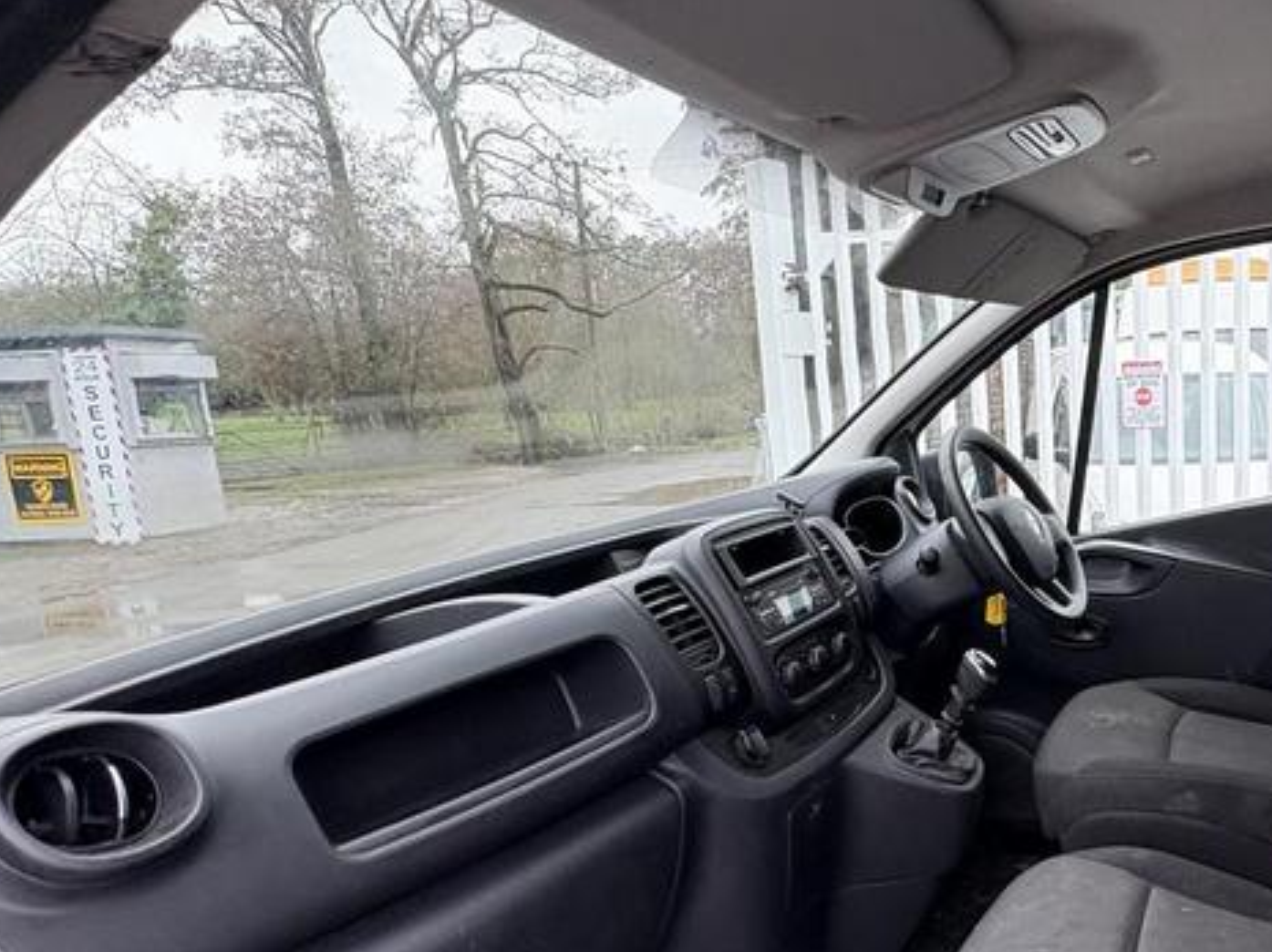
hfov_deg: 59.3
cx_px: 1050
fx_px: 991
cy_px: 561
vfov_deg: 51.0
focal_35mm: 27
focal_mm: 2.22
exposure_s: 1/102
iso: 100
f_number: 2.2
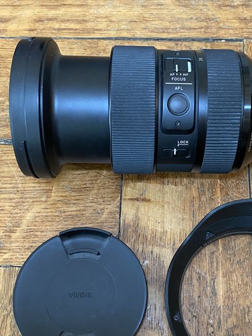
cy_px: 190
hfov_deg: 31.4
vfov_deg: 41.1
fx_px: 446
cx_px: 159
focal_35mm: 46
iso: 640
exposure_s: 1/30
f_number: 1.8
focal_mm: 4.25
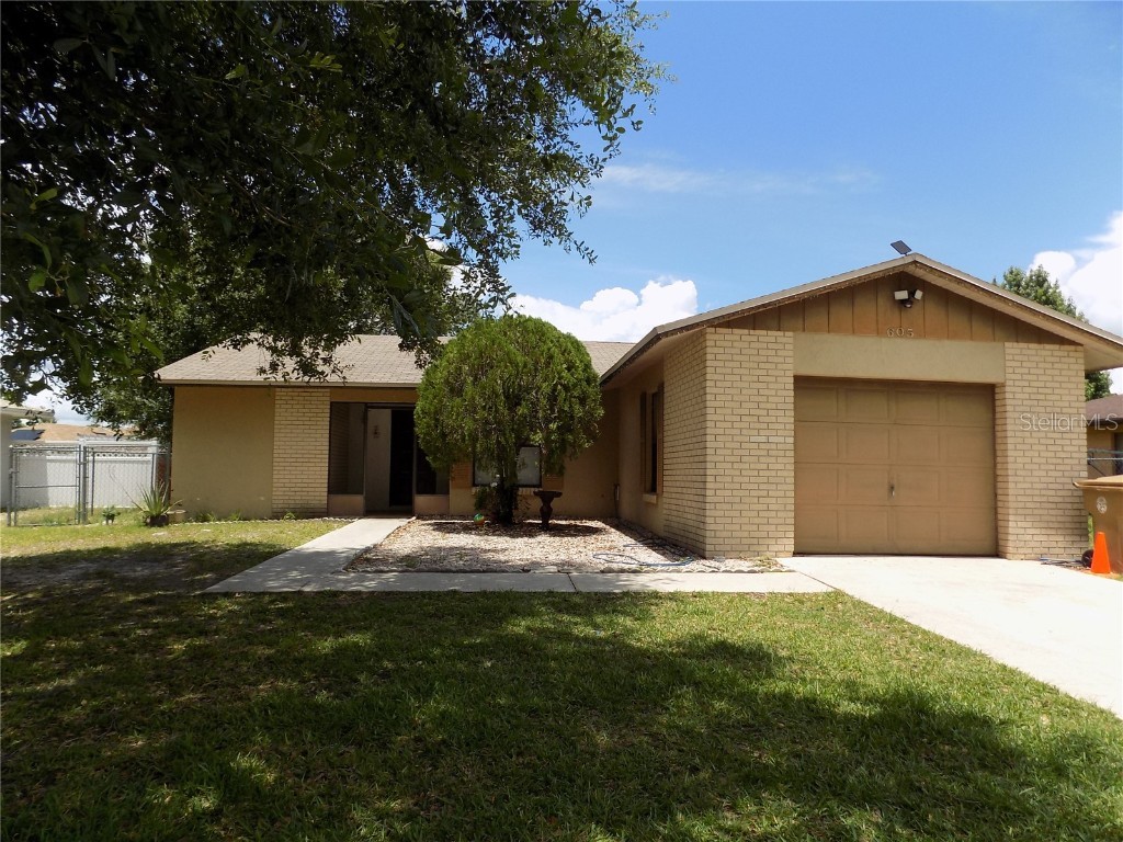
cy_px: 421
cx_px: 562
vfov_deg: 58.9
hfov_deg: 73.9
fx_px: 746
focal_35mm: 23
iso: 80
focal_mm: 4
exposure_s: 1/1000
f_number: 3.1
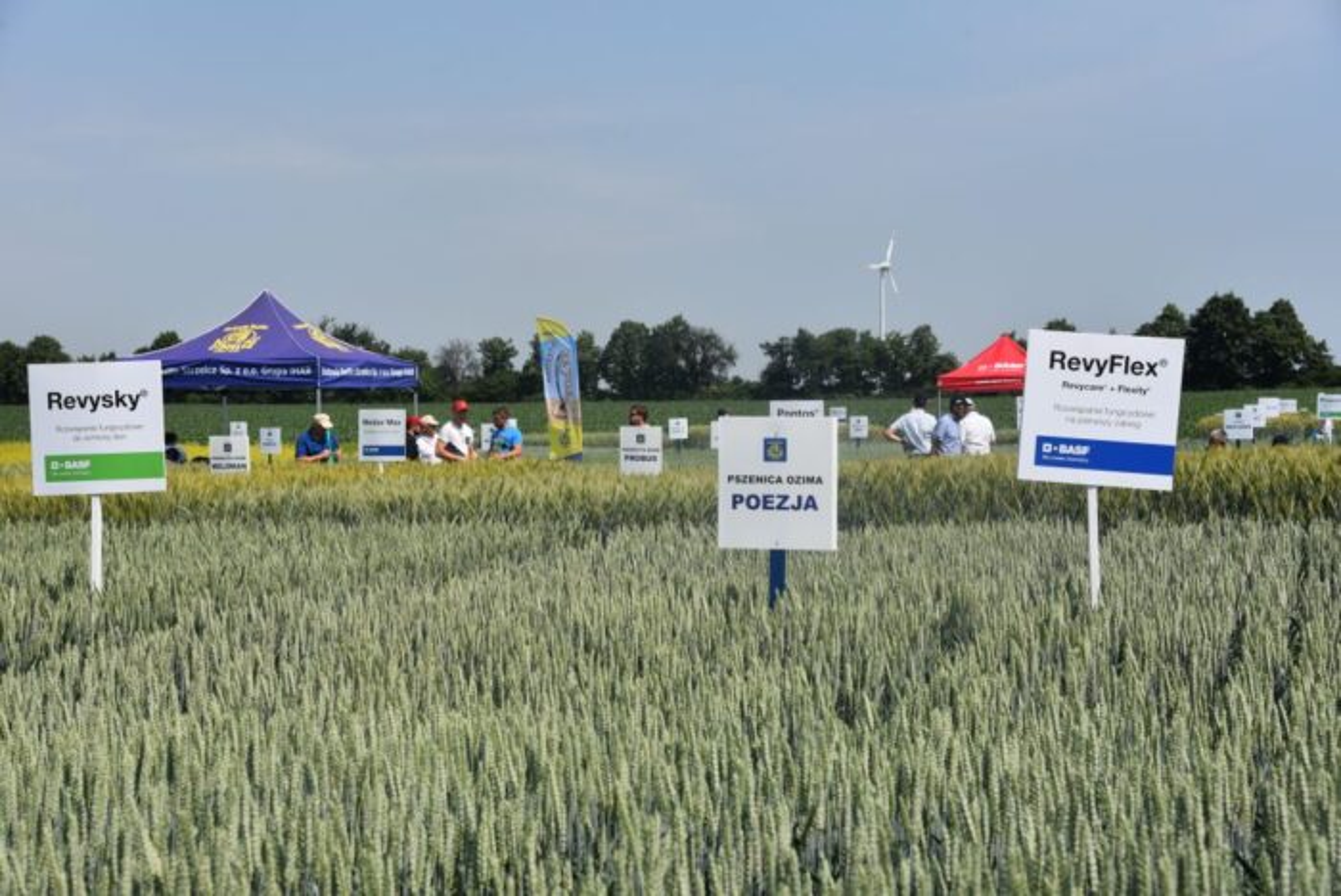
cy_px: 448
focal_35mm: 58
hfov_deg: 34.5
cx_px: 670
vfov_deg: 23.4
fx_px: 2162
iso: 200
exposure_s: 1/800
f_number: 7.1
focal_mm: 58
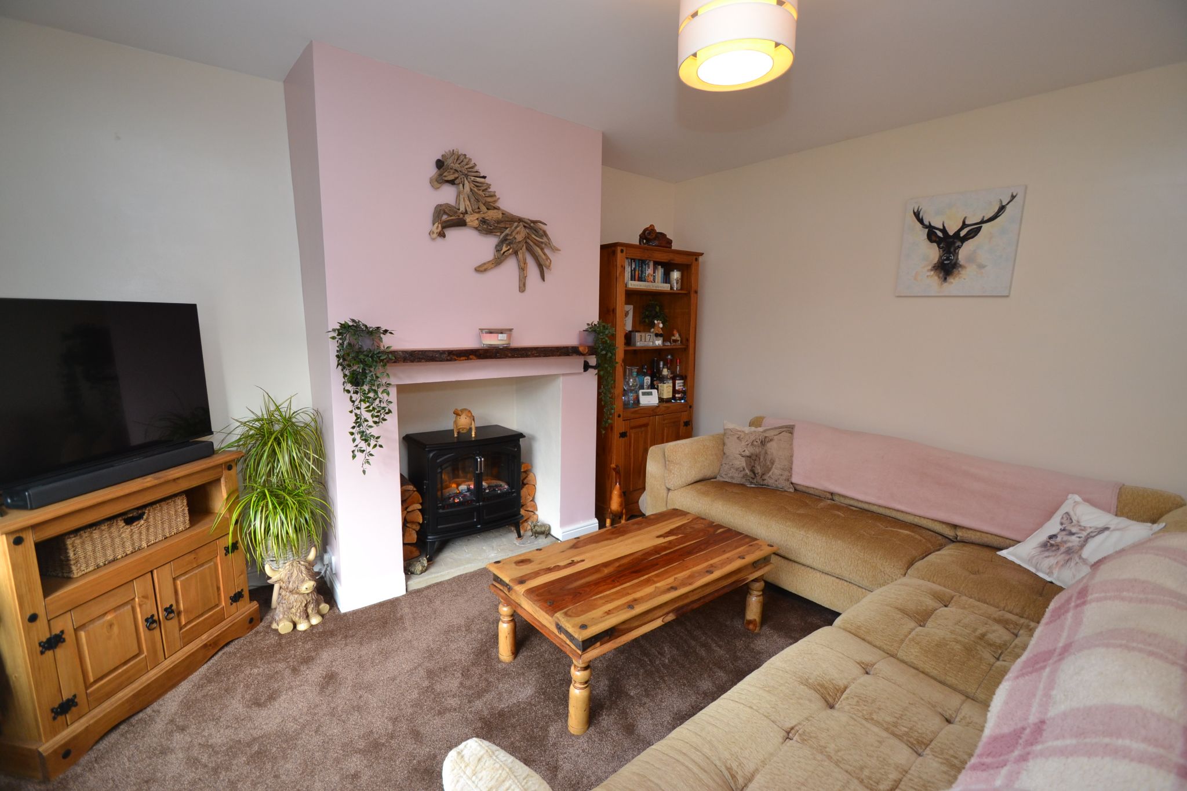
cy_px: 396
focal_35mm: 15
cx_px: 594
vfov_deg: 77.3
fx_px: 495
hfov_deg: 100.4
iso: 400
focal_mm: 10
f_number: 3.5
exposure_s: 1/60
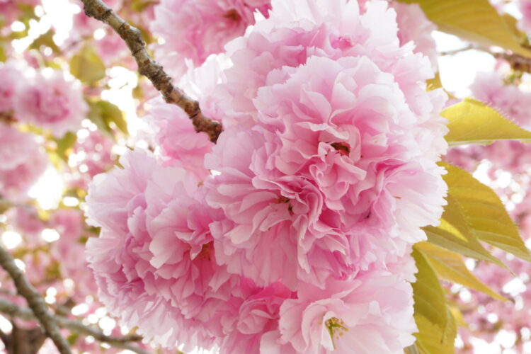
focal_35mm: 45
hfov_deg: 43.6
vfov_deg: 29.9
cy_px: 177
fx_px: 664
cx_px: 266
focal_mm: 30
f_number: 22
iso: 250
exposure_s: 1/30
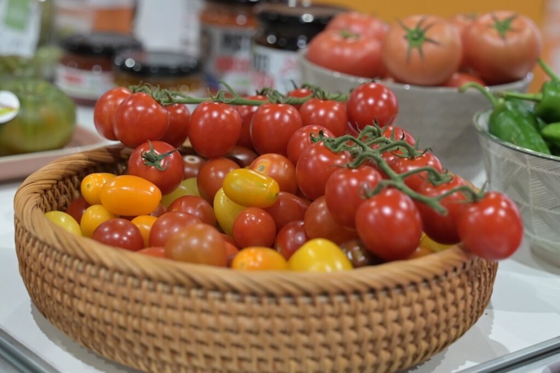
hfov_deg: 27.0
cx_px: 280
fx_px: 1166
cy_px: 186
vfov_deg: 18.2
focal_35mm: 75
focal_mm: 50
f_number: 4
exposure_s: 1/160
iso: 3200
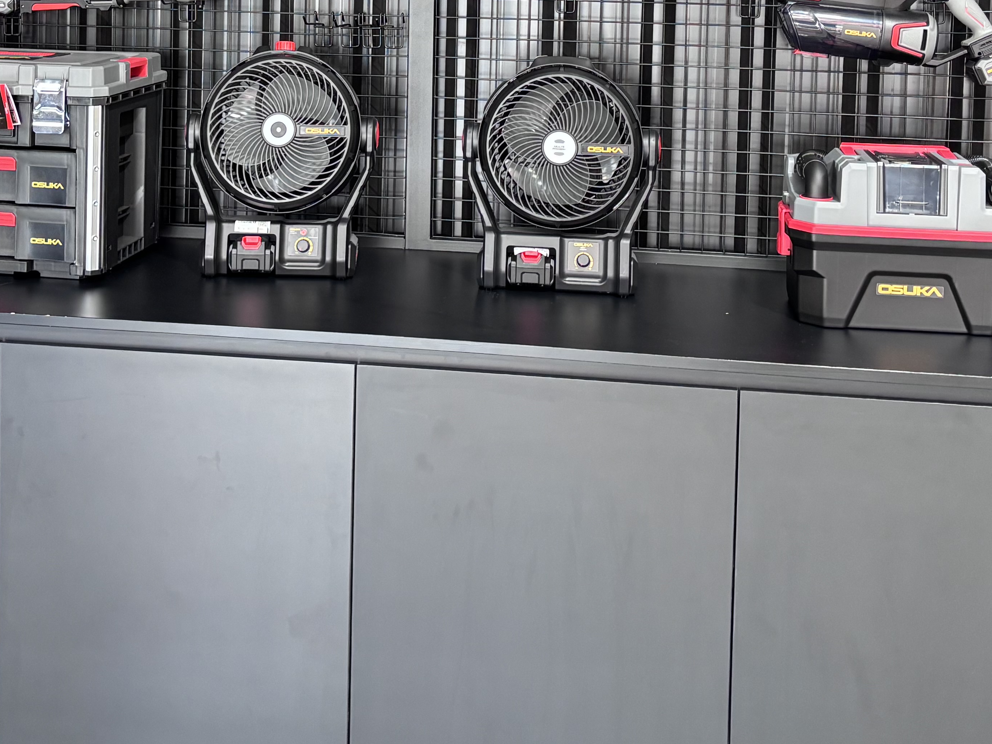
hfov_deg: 35.5
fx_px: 1548
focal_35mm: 54
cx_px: 421
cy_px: 7
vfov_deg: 25.7
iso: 200
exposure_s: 1/50
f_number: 1.6
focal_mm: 5.96
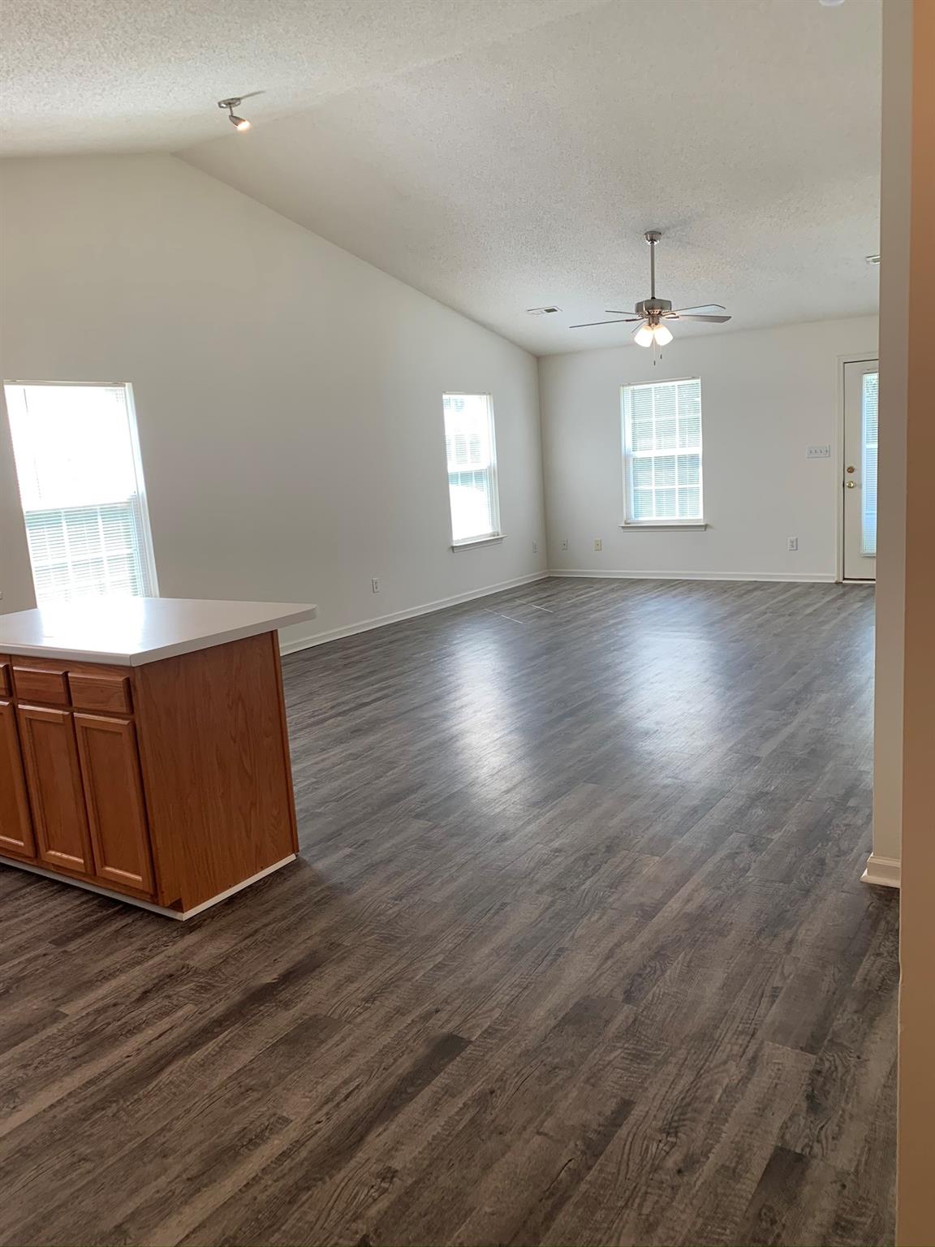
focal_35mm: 26
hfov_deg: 53.1
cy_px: 624
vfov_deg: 67.3
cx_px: 468
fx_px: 936
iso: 50
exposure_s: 1/120
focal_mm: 4.25
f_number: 1.8
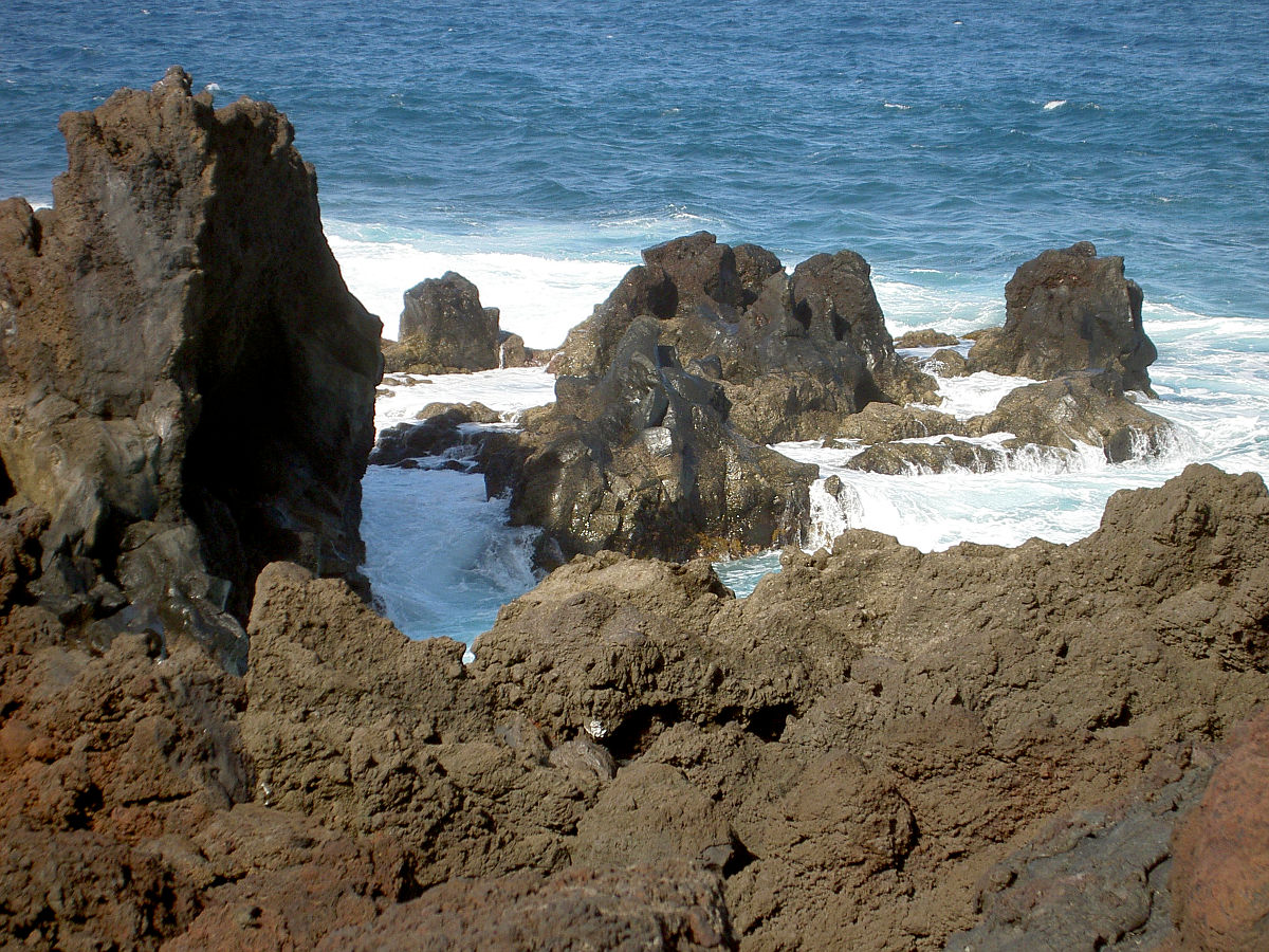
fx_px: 3739
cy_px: 476
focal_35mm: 102
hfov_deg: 19.3
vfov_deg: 14.5
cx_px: 634
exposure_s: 1/320
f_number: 4.9
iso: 50
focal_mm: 16.8
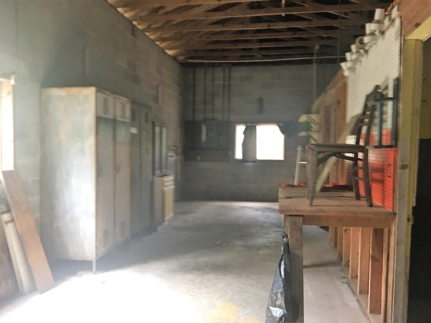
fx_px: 361
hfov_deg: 61.7
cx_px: 216
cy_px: 162
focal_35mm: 29
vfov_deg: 48.2
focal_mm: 4.15
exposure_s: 1/15
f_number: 2.2
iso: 80
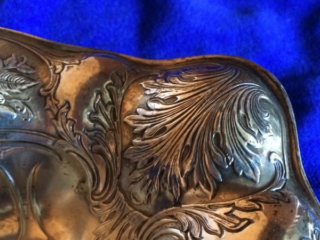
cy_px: 169
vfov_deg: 31.8
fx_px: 416
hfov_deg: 42.1
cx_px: 149
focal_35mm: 45
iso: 400
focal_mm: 4.12
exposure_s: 1/15
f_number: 2.2
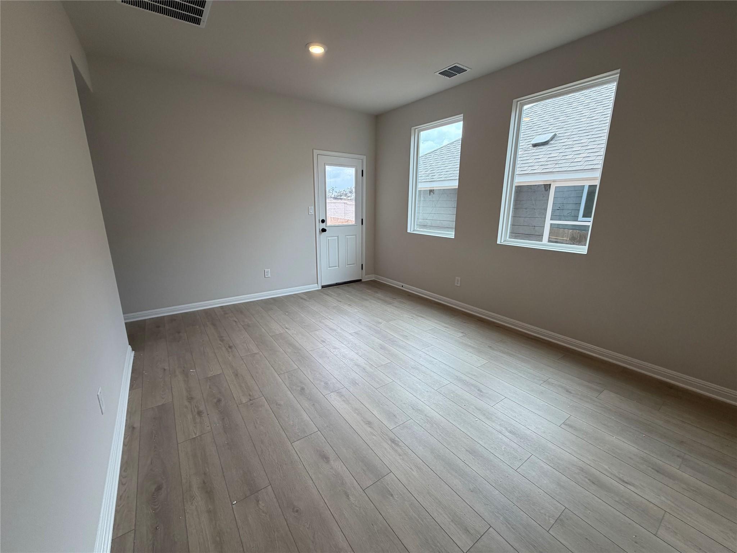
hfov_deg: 102.1
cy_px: 276
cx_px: 368
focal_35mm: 14
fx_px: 298
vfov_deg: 85.7
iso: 64
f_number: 2.2
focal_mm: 2.22
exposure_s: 1/120
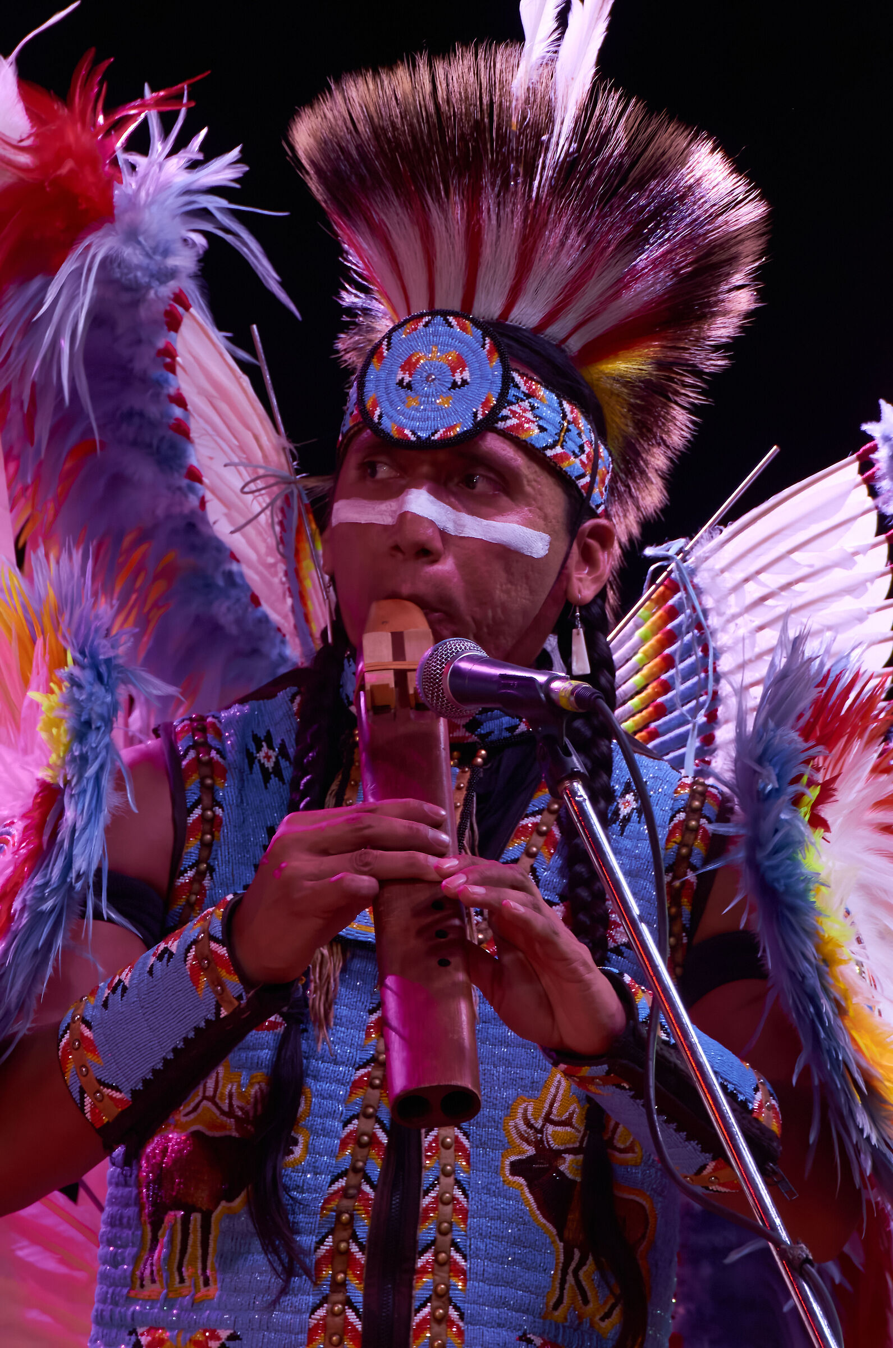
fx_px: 16808
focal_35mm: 450
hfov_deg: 3.0
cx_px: 446
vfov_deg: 4.6
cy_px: 674
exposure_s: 1/100
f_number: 8
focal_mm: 300
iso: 2000
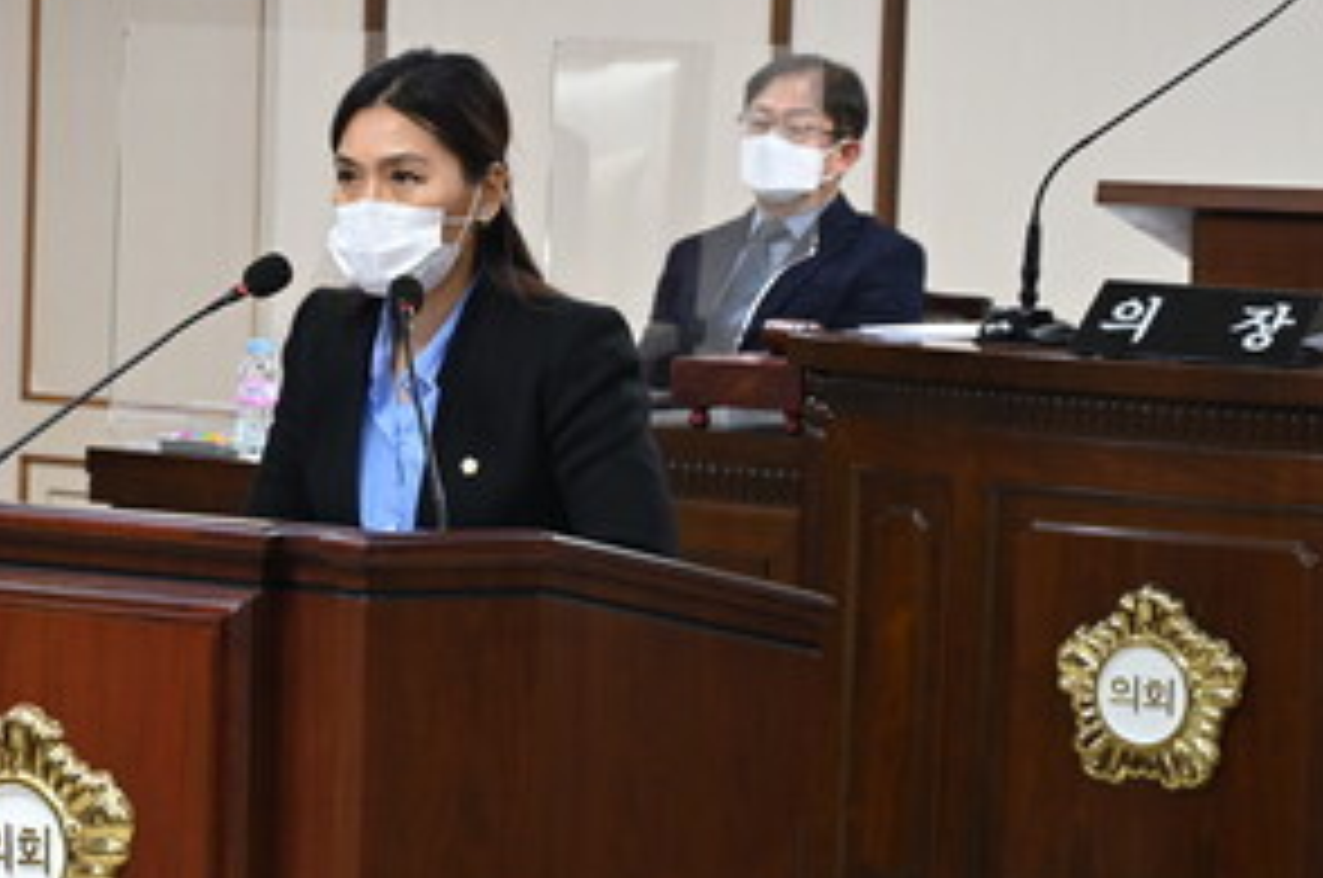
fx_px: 5247
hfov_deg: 14.3
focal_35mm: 143
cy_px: 502
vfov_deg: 9.6
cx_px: 374
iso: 1250
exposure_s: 1/80
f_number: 5
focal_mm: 70
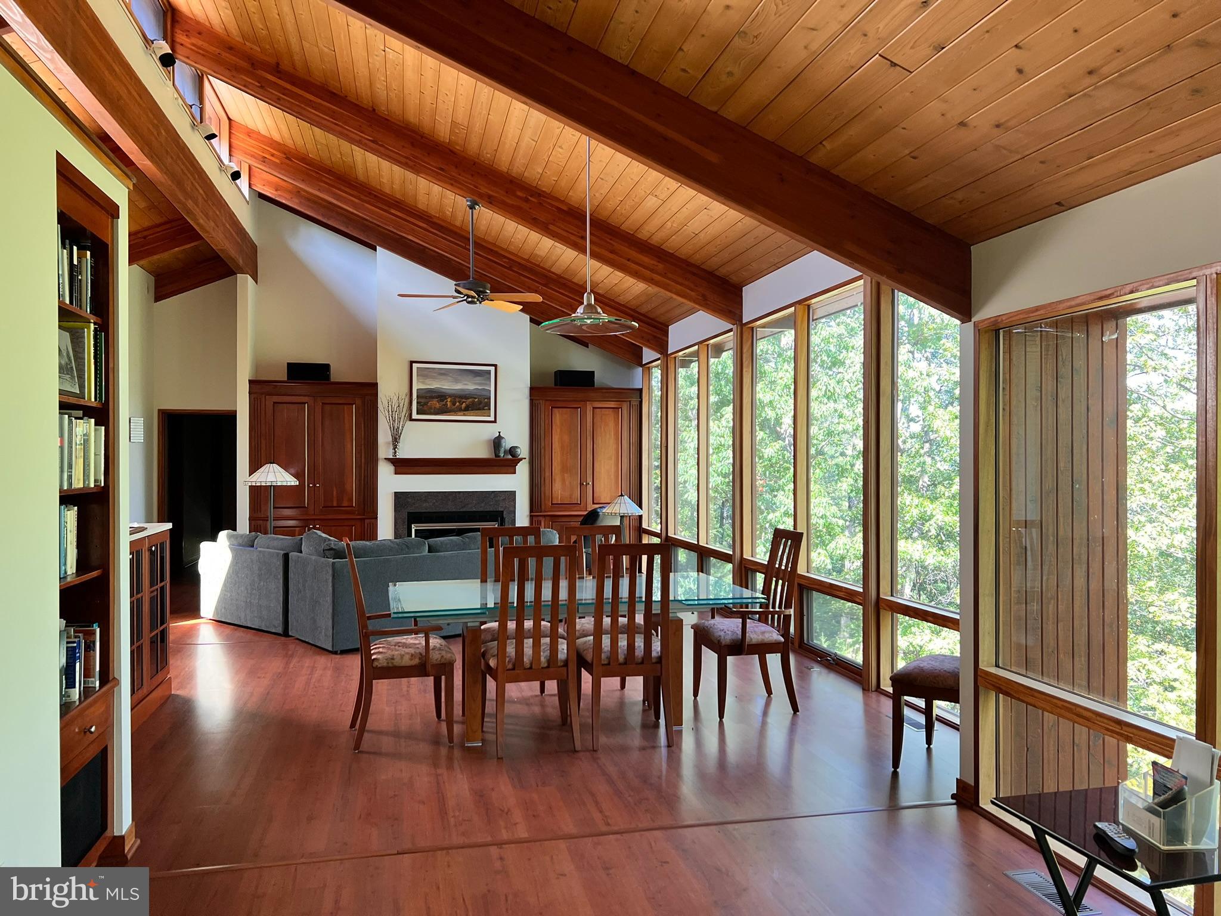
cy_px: 458
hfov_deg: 67.3
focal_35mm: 26
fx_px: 917
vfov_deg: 53.1
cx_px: 610
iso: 125
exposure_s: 1/111
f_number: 1.5
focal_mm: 5.7
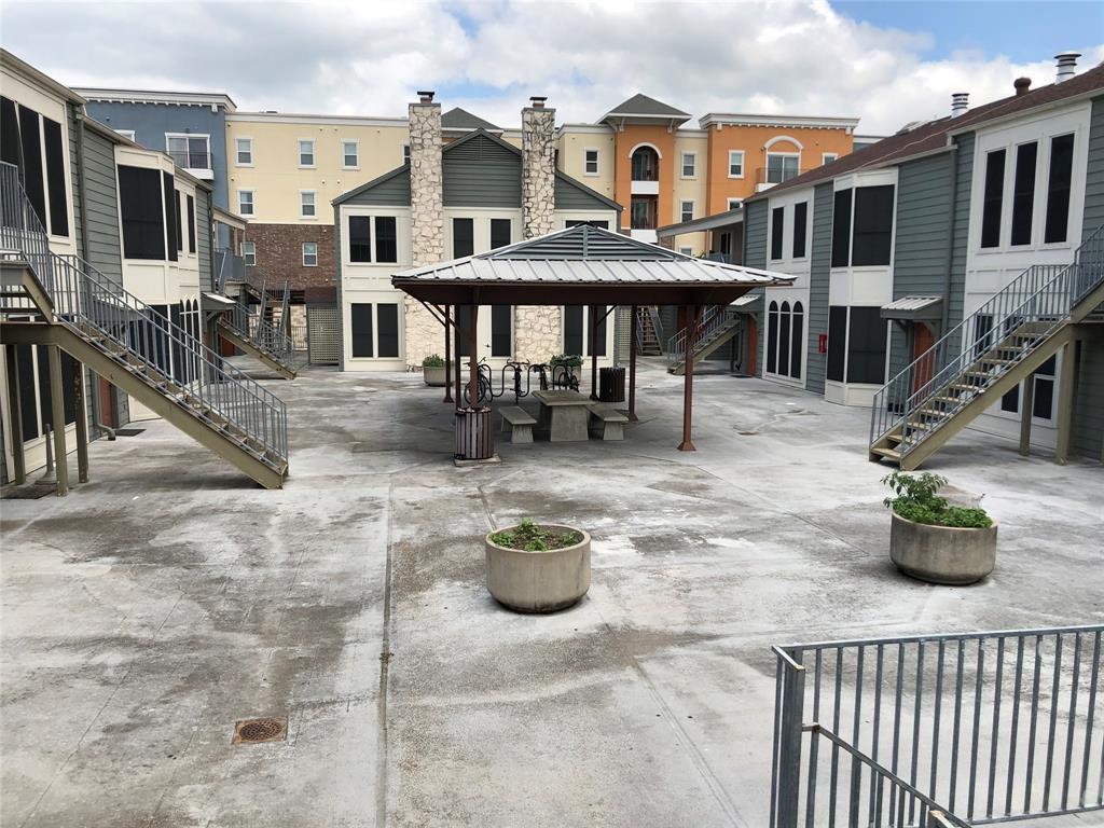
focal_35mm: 28
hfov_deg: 63.4
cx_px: 552
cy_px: 414
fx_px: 893
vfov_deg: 49.7
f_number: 1.8
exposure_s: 1/1799
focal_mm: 4
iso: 20
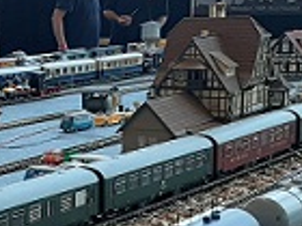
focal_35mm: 108
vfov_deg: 13.6
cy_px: 196
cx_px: -77
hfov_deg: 17.2
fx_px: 942
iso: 50
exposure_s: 1/100
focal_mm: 3.93
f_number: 1.7
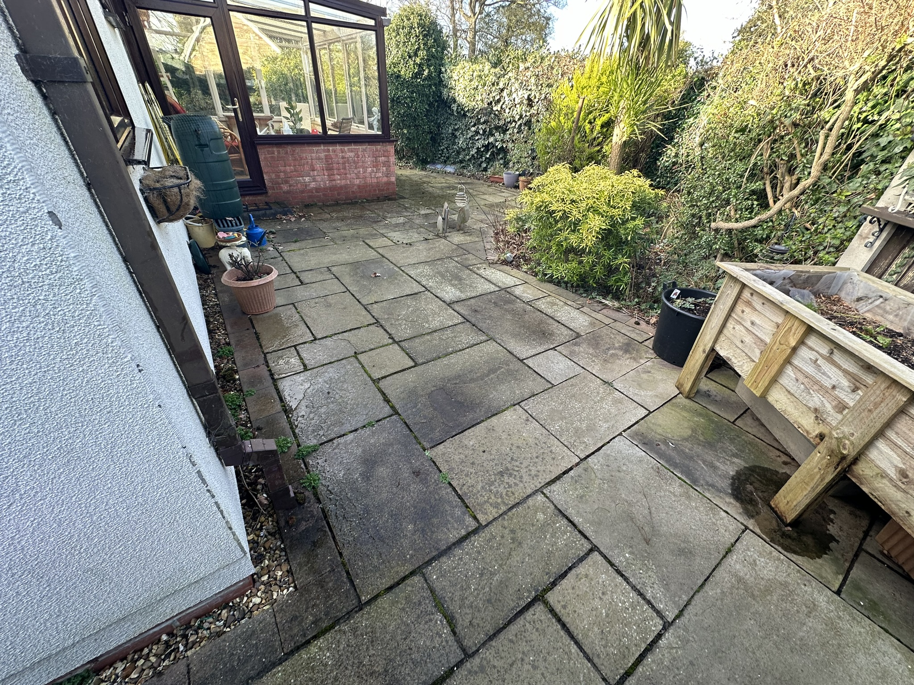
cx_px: 457
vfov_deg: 85.7
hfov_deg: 102.1
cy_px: 342
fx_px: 370
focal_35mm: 14
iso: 50
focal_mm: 2.22
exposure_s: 1/99
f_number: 2.2
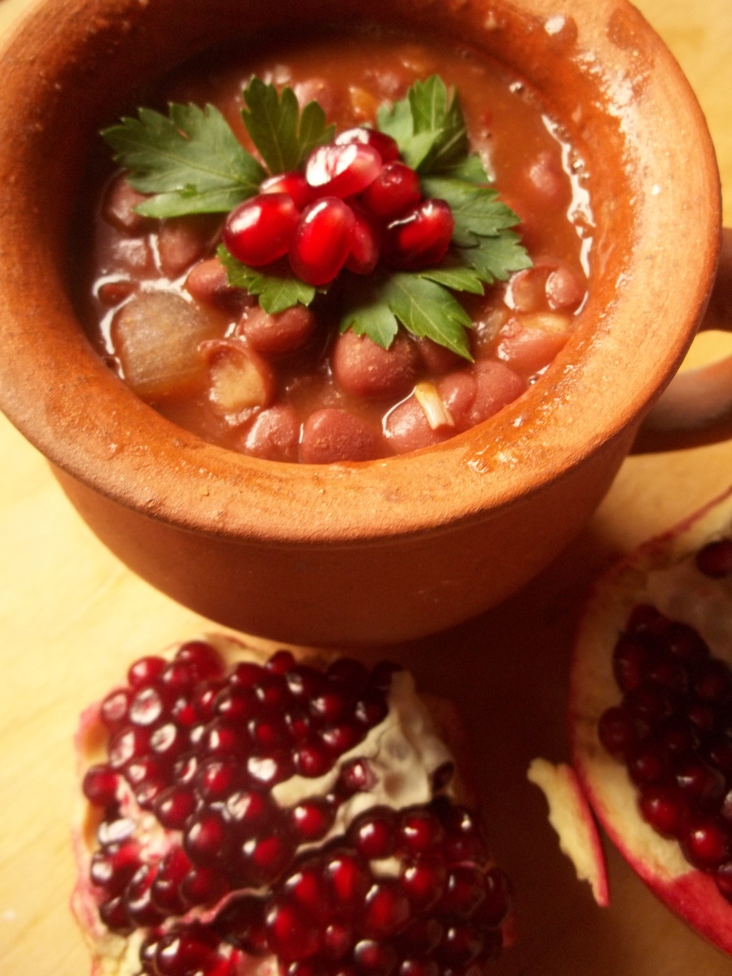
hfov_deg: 43.0
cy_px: 488
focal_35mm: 33
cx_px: 366
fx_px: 930
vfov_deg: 55.3
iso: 160
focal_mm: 5.9
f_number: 3.3
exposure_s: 1/25
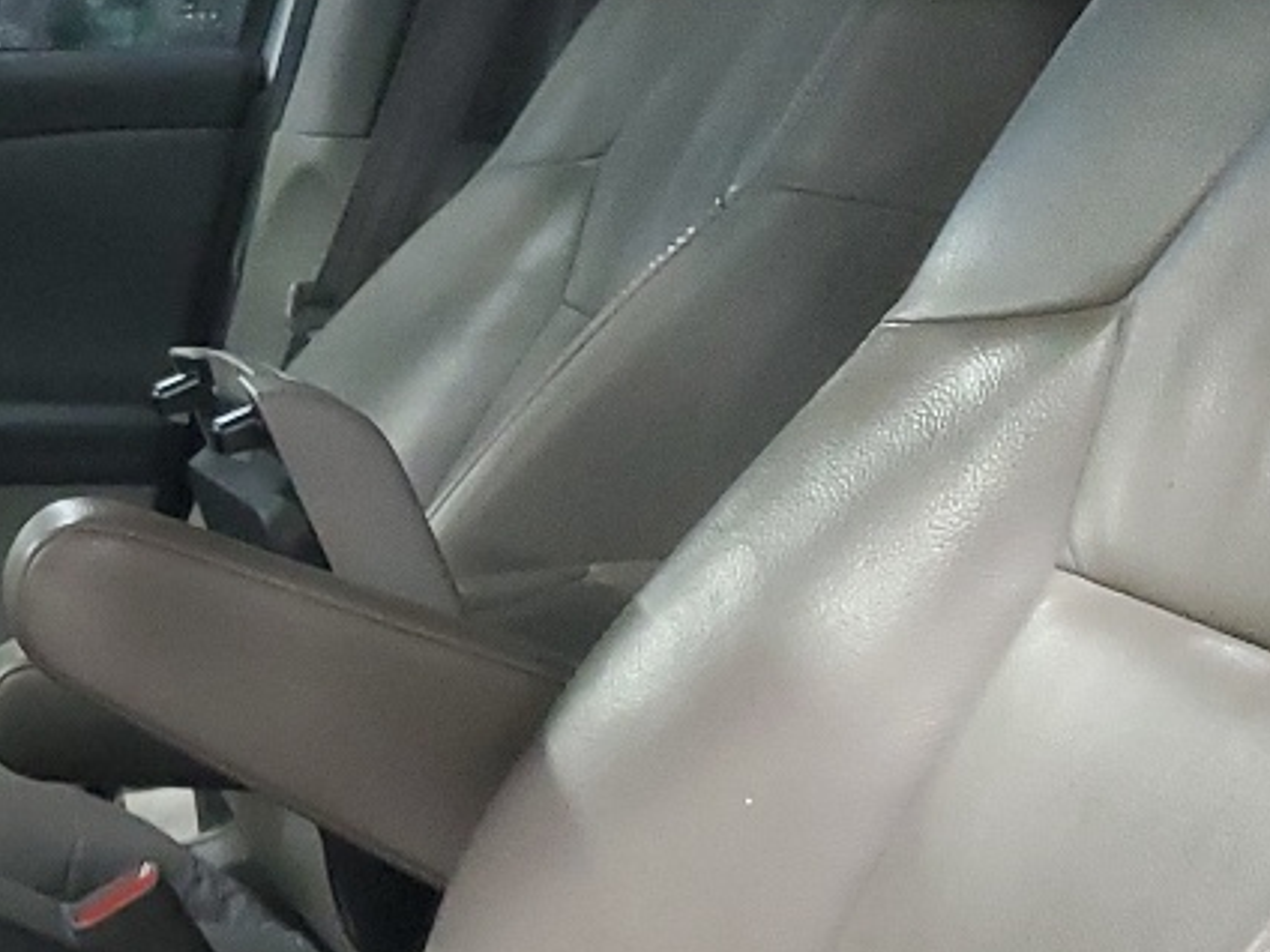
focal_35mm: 98
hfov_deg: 18.3
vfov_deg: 15.0
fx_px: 3595
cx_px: -482
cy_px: 799
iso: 336
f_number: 1.5
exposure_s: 1/40
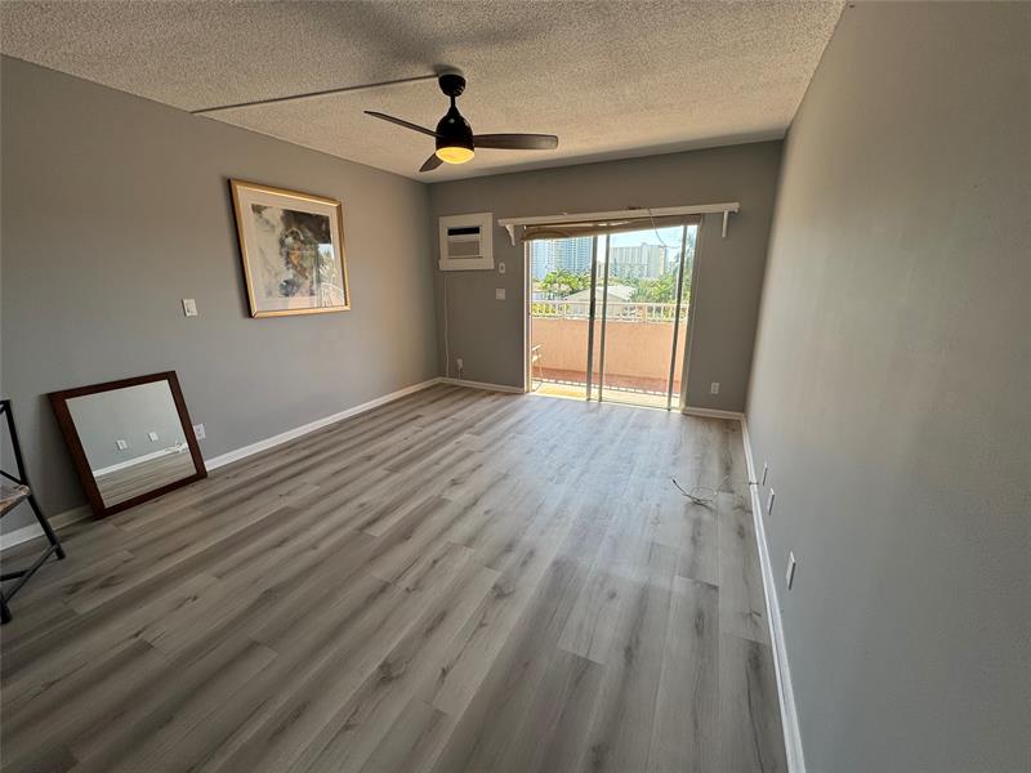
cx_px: 516
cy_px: 386
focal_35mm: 14
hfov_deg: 102.1
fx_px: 417
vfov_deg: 85.7
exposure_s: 1/235
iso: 40
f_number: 2.2
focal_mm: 2.22
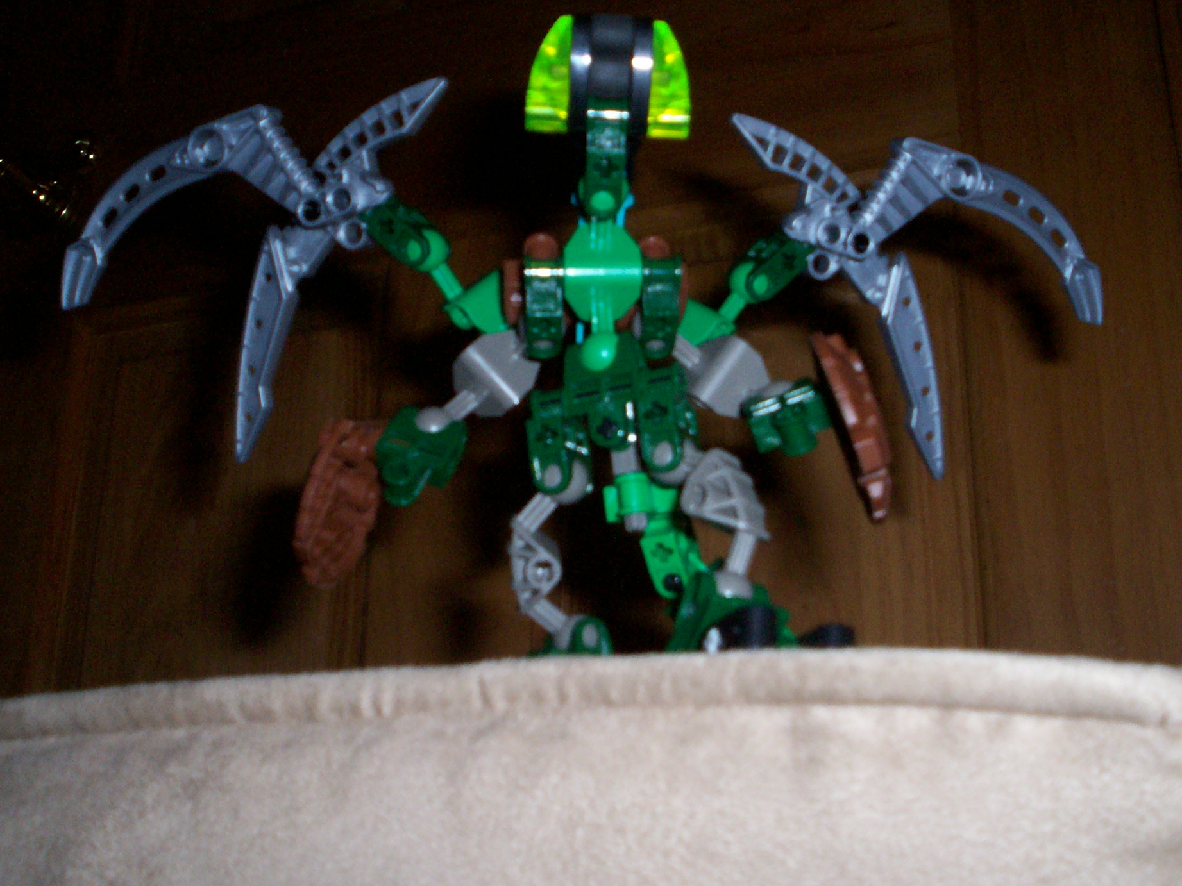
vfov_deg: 32.2
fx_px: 1536
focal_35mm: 45
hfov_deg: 42.1
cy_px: 438
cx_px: 629
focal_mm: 5.9
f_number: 4.5
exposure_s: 1/64
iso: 140
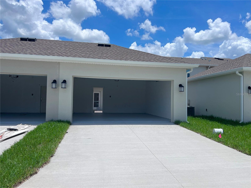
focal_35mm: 26
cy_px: 94
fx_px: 189
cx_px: 126
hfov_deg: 67.3
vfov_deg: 53.1
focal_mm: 5.7
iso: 50
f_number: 1.5
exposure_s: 1/8696
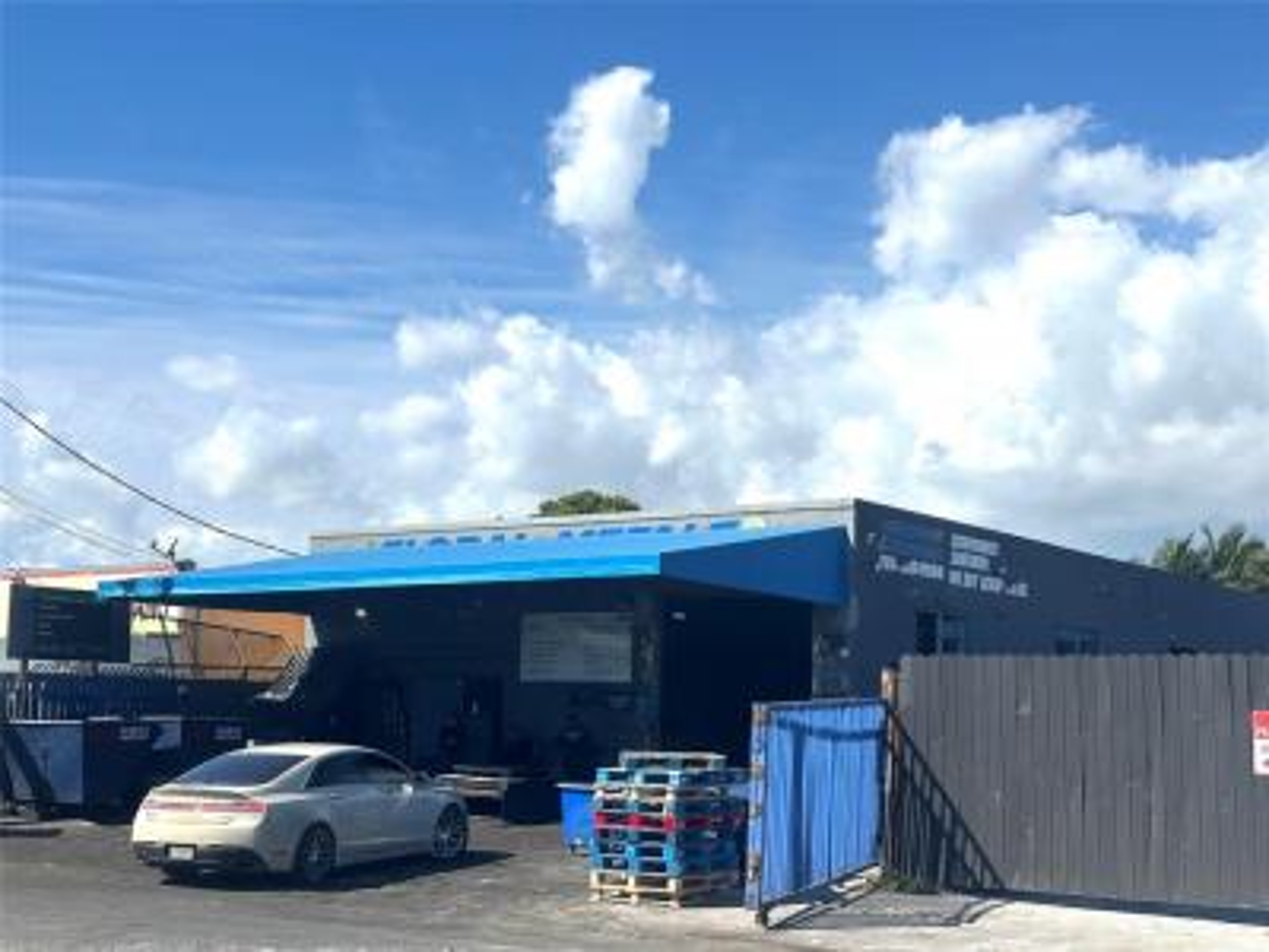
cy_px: 476
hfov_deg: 39.7
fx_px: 1760
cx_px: 634
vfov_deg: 30.3
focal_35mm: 48
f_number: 1.78
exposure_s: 1/6623
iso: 64
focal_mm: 6.86
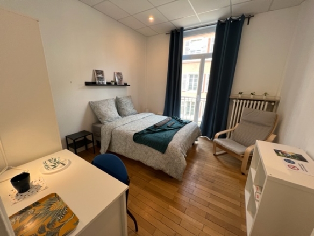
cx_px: 157
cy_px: 118
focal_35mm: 13
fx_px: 118
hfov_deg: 106.2
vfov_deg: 89.9
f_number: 1.8
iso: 100
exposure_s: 1/99
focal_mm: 1.57
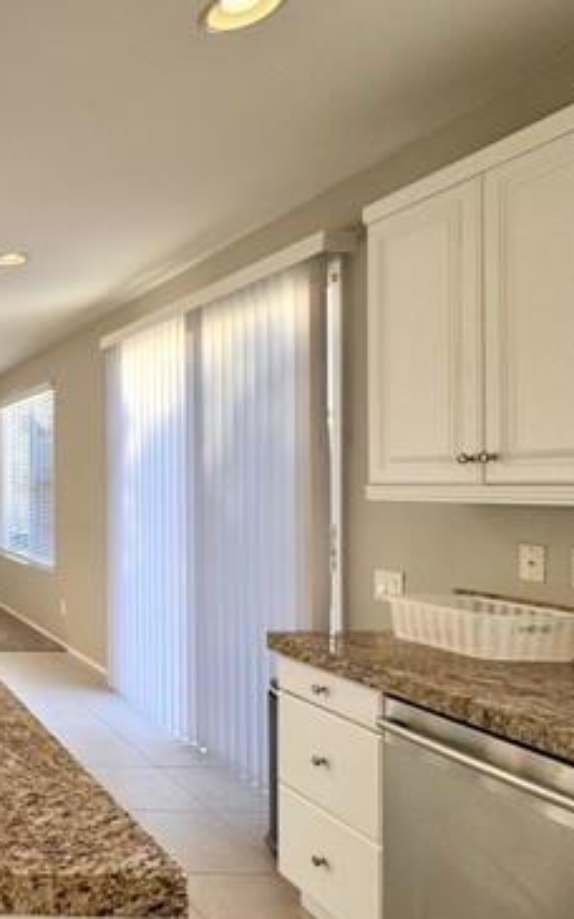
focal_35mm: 26
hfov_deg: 32.2
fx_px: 651
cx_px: -214
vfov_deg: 70.4
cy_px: 483
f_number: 2.2
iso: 64
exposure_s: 1/120
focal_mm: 2.22
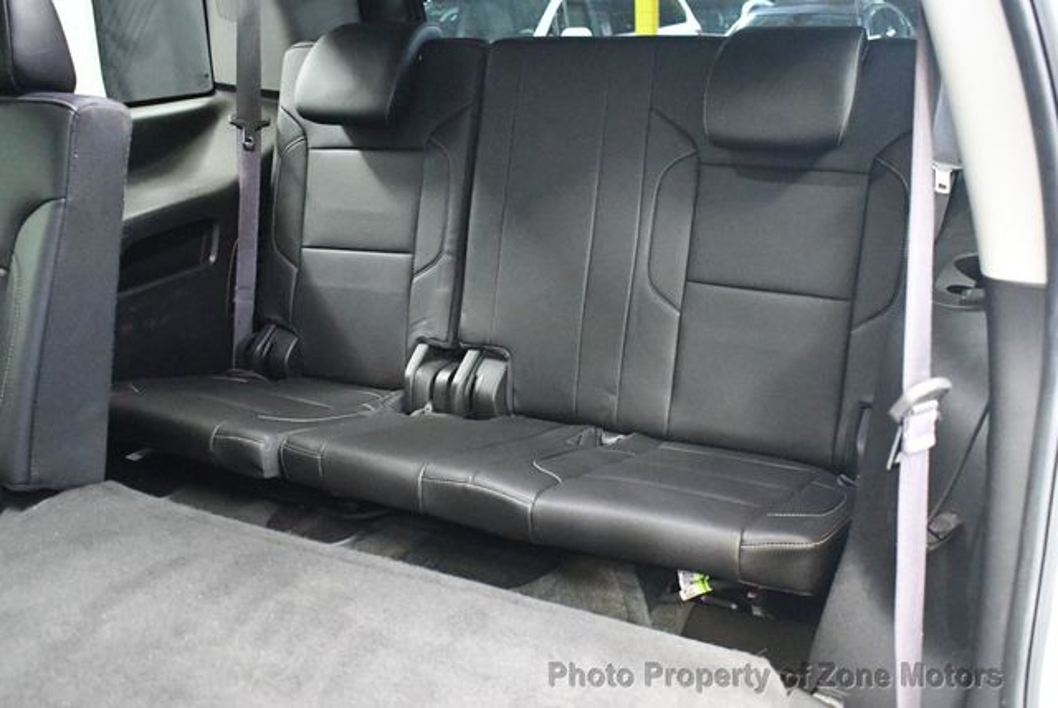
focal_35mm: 36
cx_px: 529
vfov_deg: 36.9
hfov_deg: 53.1
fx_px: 1059
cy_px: 354
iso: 12800
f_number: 3.5
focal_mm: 18
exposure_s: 1/40
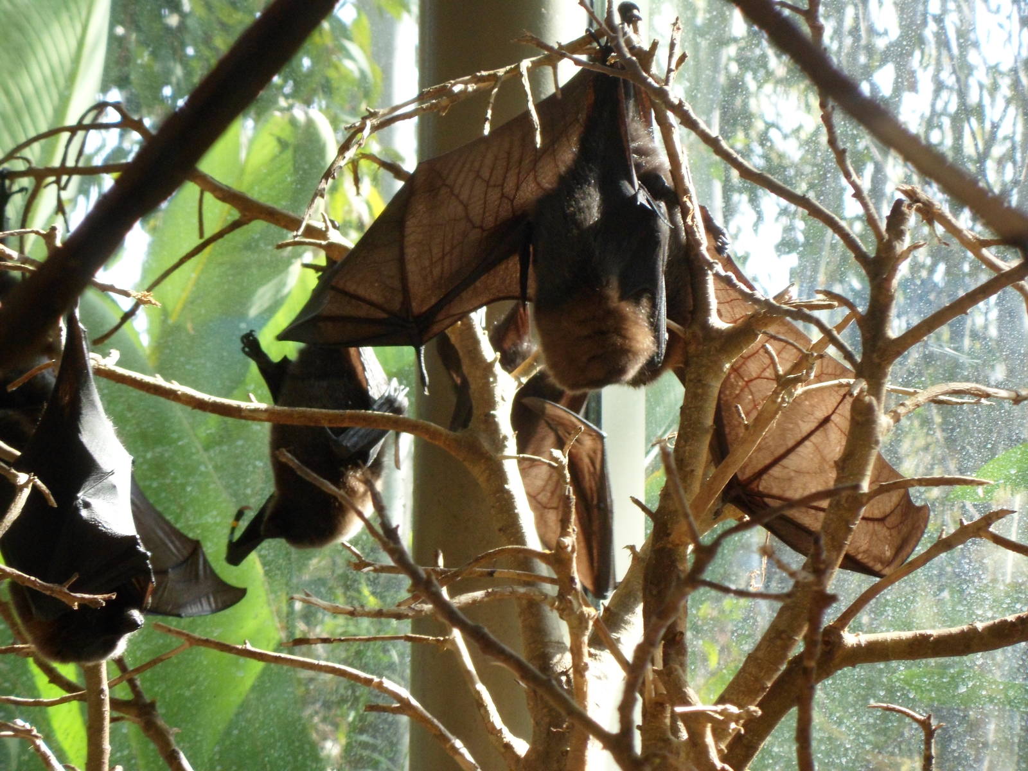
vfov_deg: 5.5
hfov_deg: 7.3
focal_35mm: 270
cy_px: 386
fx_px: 8018
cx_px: 514
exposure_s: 1/60
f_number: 5.9
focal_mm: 46.8
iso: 200
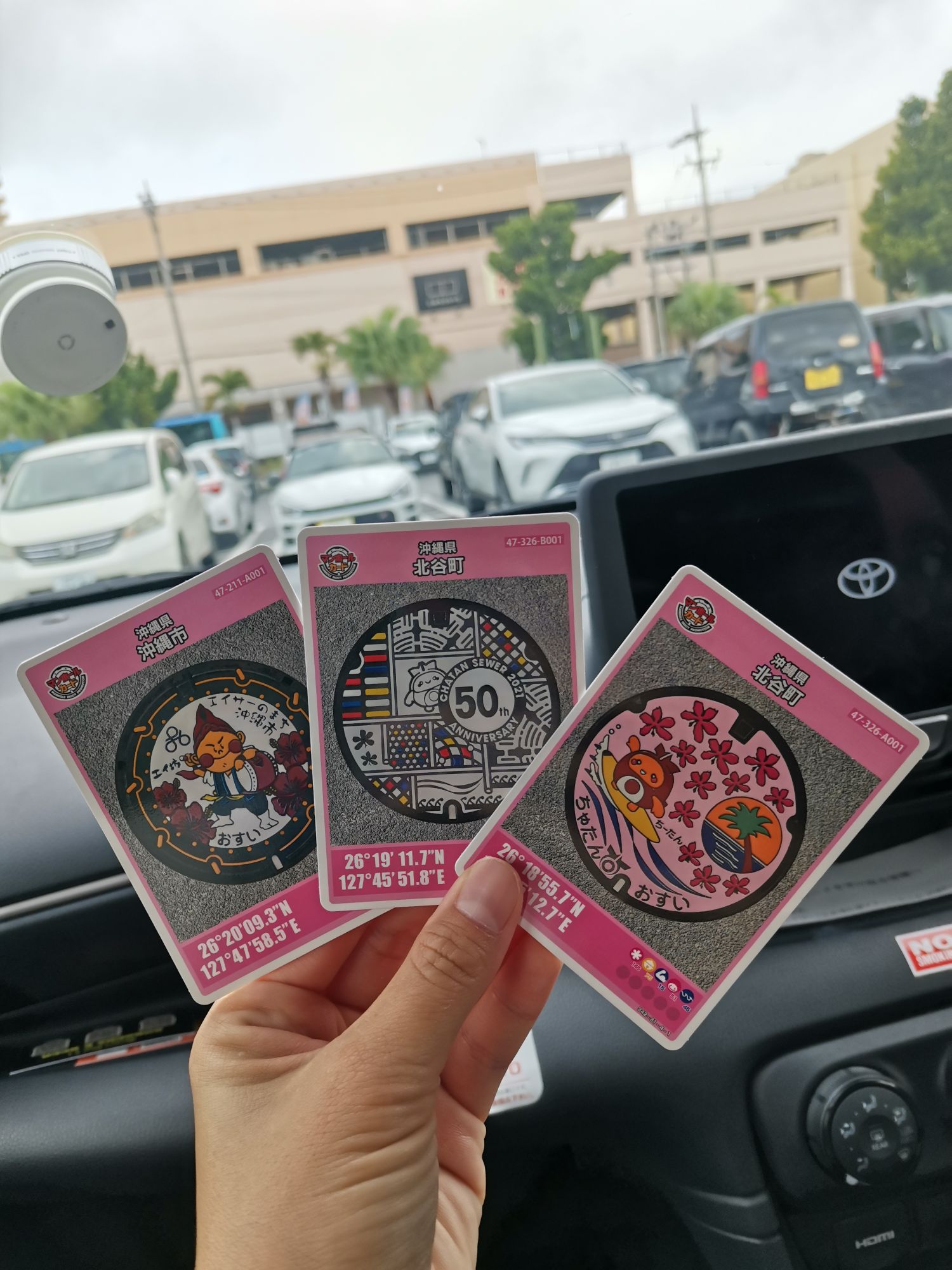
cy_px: 635
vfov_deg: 67.3
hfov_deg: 53.1
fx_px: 953
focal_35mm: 26
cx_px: 476
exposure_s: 1/254
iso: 50
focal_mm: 4.75
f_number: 1.8
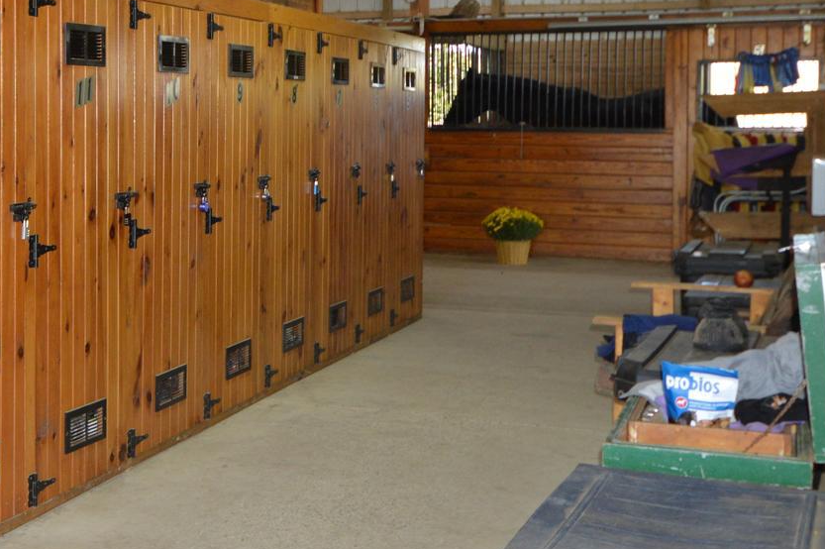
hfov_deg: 32.4
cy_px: 119
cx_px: 92
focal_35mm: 59
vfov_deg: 22.7
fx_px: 1351
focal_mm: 16
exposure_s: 1/60
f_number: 4
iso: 500
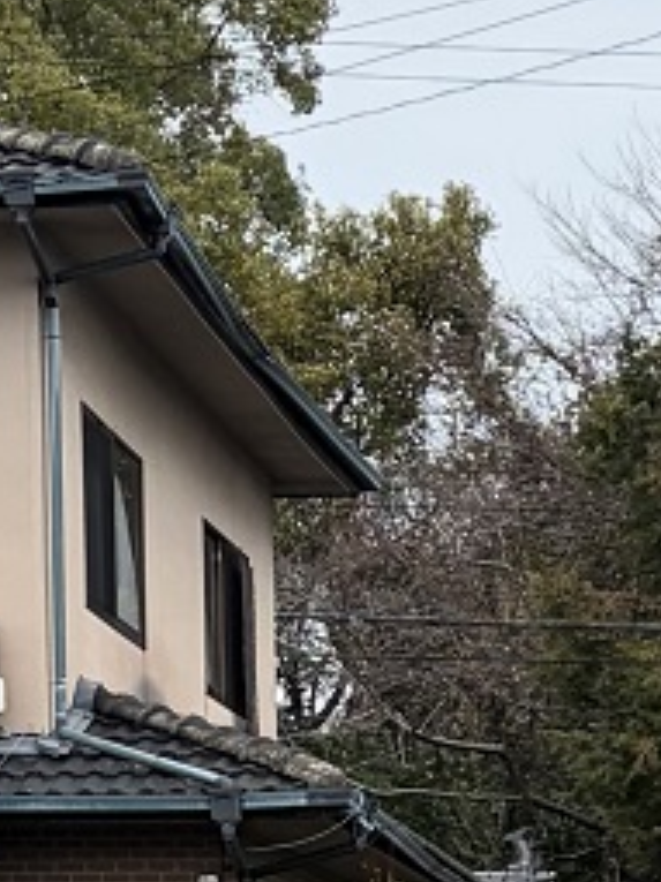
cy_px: 1470
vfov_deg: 10.7
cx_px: 844
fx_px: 4459
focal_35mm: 175
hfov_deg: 8.4
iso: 50
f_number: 1.6
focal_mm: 5.96
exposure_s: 1/708
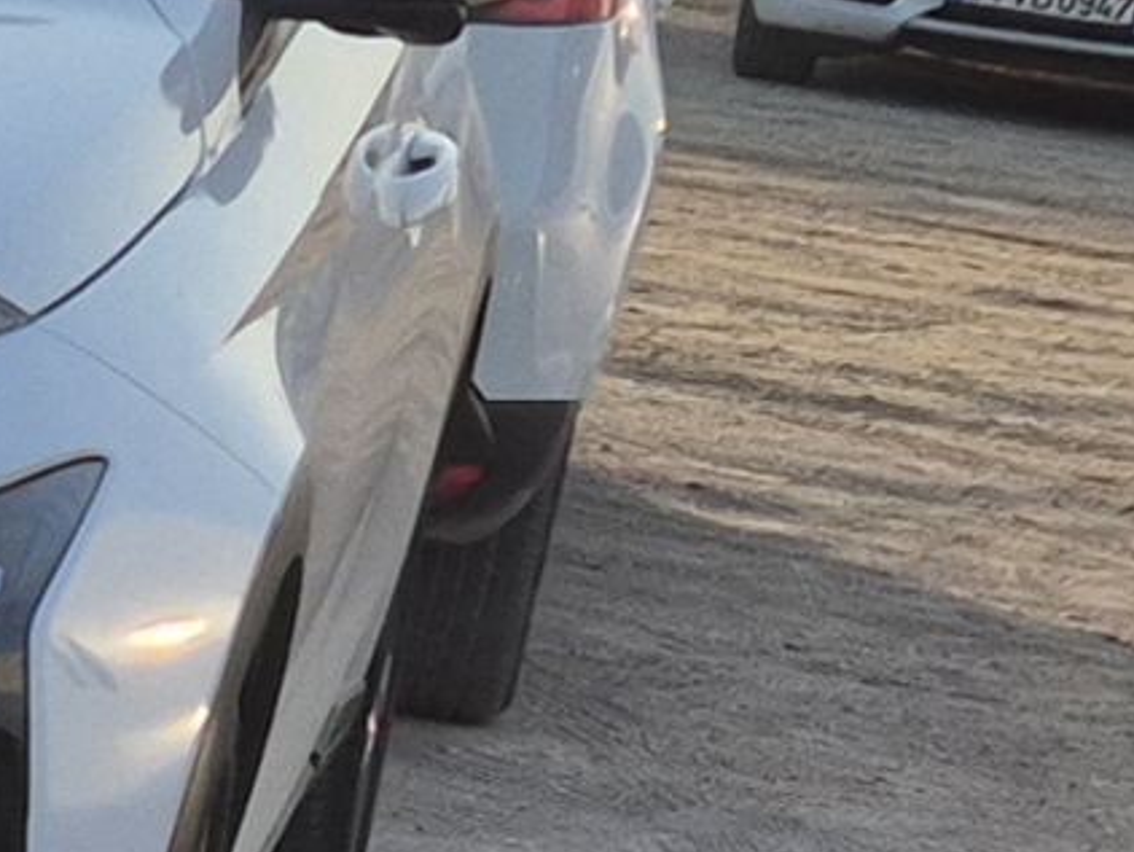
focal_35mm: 105
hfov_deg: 15.6
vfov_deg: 14.1
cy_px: 258
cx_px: -994
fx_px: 3442
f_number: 1.8
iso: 25
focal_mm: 5.4
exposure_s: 1/909
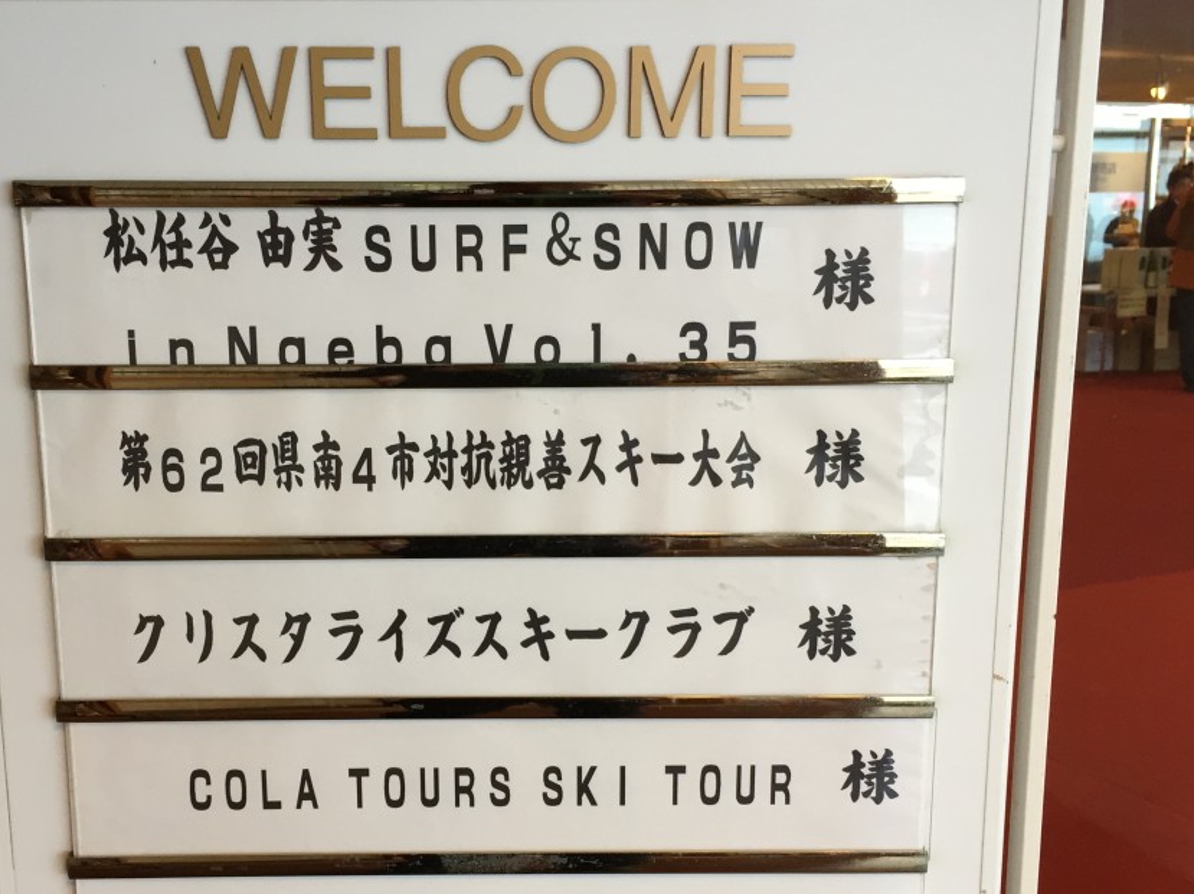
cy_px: 533
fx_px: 1448
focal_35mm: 42
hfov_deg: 44.7
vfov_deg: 34.2
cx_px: 517
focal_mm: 4.15
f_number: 2.2
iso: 64
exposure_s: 1/30
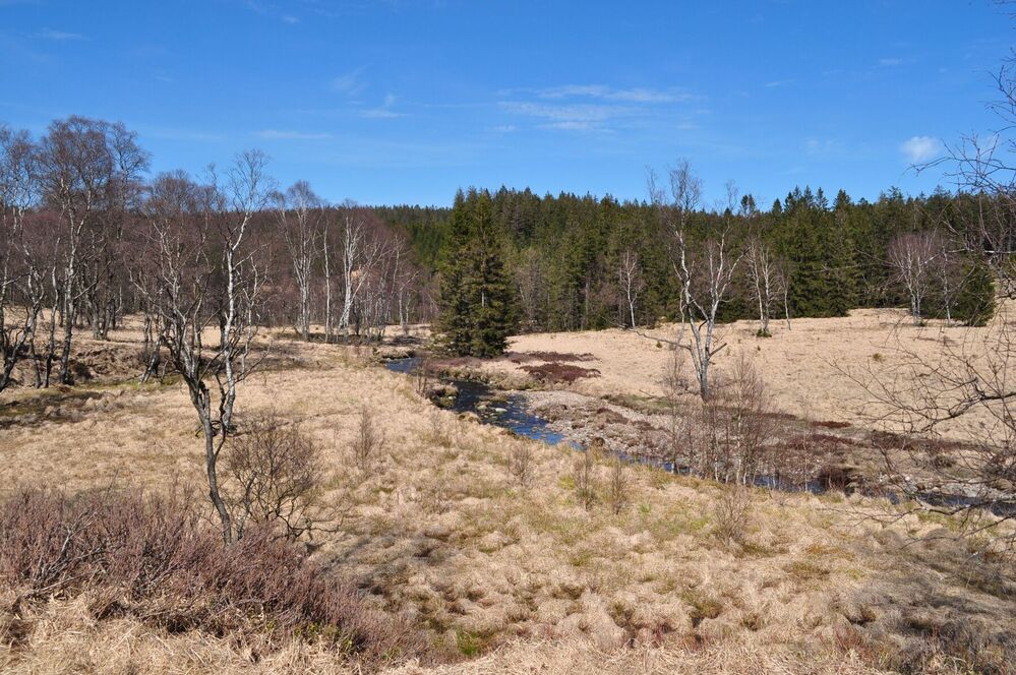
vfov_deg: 39.9
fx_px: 930
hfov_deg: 57.3
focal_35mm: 33
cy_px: 338
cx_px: 508
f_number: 11
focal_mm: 22
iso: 200
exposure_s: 1/400
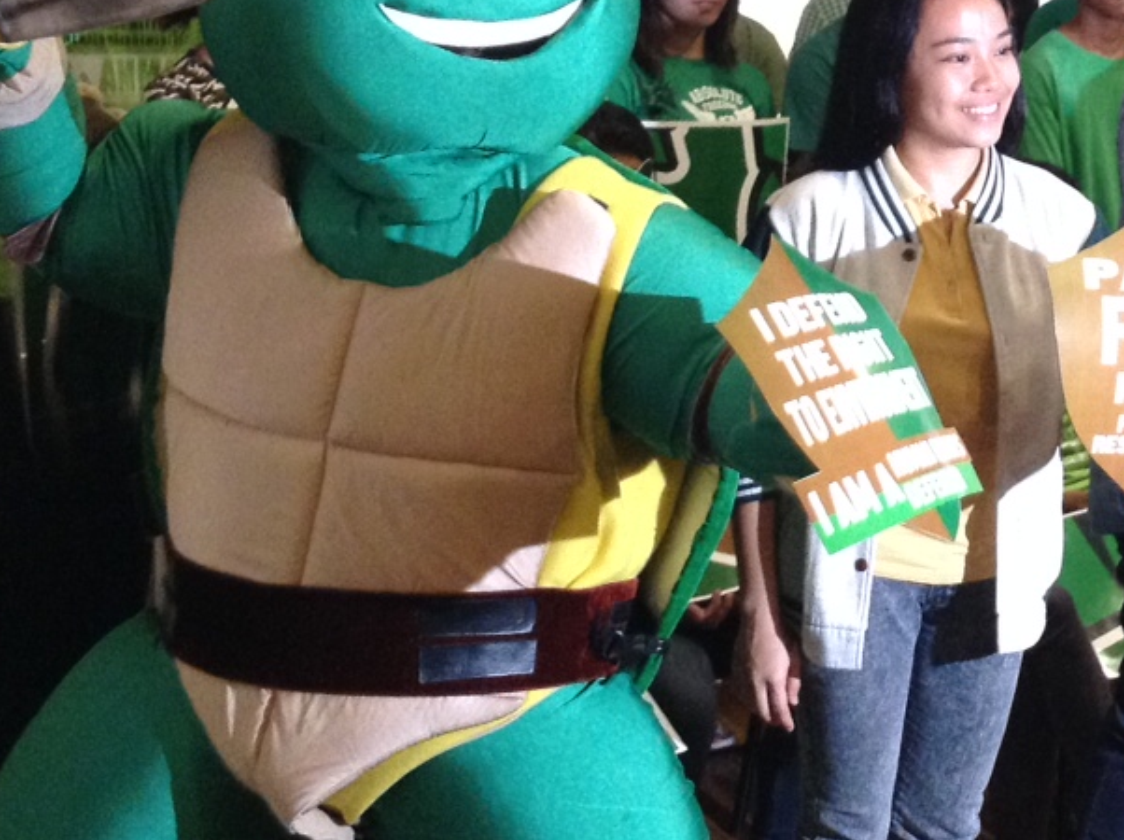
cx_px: 1018
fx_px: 2303
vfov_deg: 20.6
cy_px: 250
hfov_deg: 26.5
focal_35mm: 71
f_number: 2.4
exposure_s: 1/17
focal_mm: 3.3
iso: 250
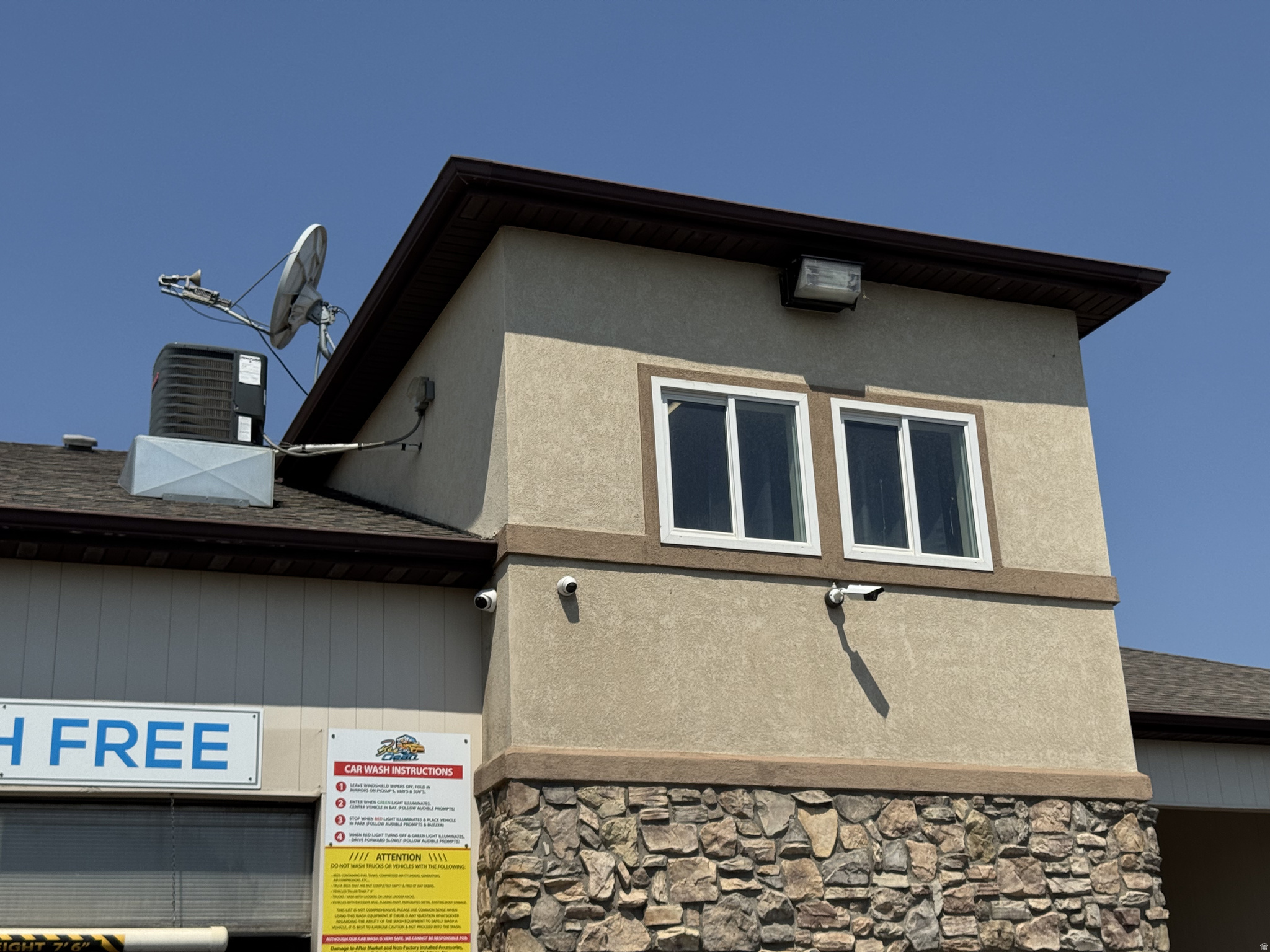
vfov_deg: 30.3
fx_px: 1761
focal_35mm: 48
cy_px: 476
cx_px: 635
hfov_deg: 39.7
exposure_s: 1/7937
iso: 64
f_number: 1.78
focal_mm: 6.76
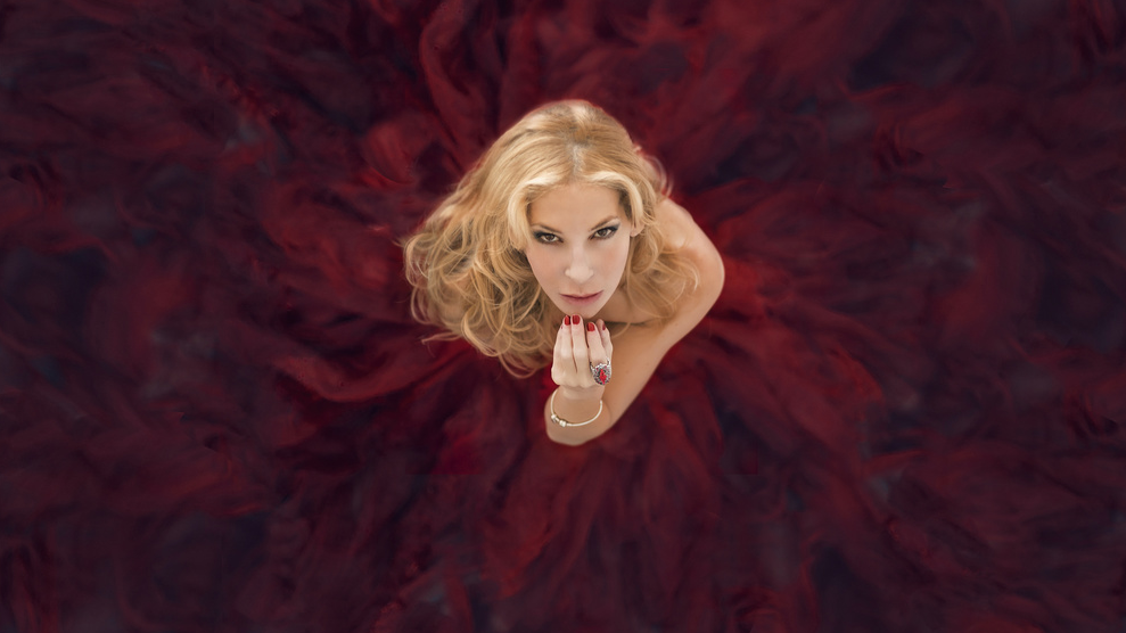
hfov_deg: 23.7
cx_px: 564
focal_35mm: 90
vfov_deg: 13.4
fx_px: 2687
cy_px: 300
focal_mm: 85
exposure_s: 1/40
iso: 125
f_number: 1.4
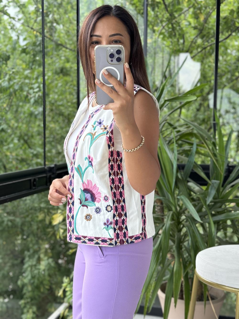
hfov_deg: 30.3
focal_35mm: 48
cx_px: 120
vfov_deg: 39.7
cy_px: 160
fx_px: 442
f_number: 1.78
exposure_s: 1/185
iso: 64
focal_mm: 6.76
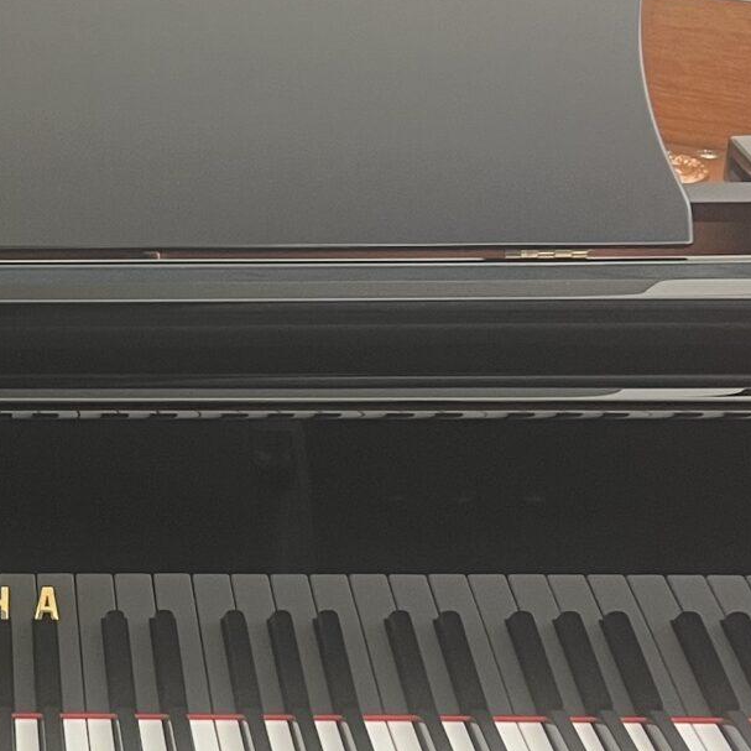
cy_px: 506
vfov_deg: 17.9
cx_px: -108
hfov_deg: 17.2
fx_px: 2381
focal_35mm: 97
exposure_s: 1/50
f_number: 1.5
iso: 160
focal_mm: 5.7
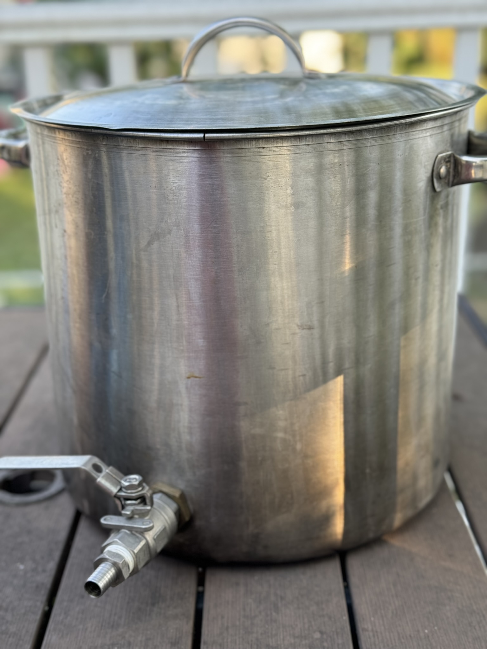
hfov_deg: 30.3
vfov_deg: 39.7
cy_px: 324
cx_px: 244
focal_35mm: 48
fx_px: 900
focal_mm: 6.76
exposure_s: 1/134
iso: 64
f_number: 1.78
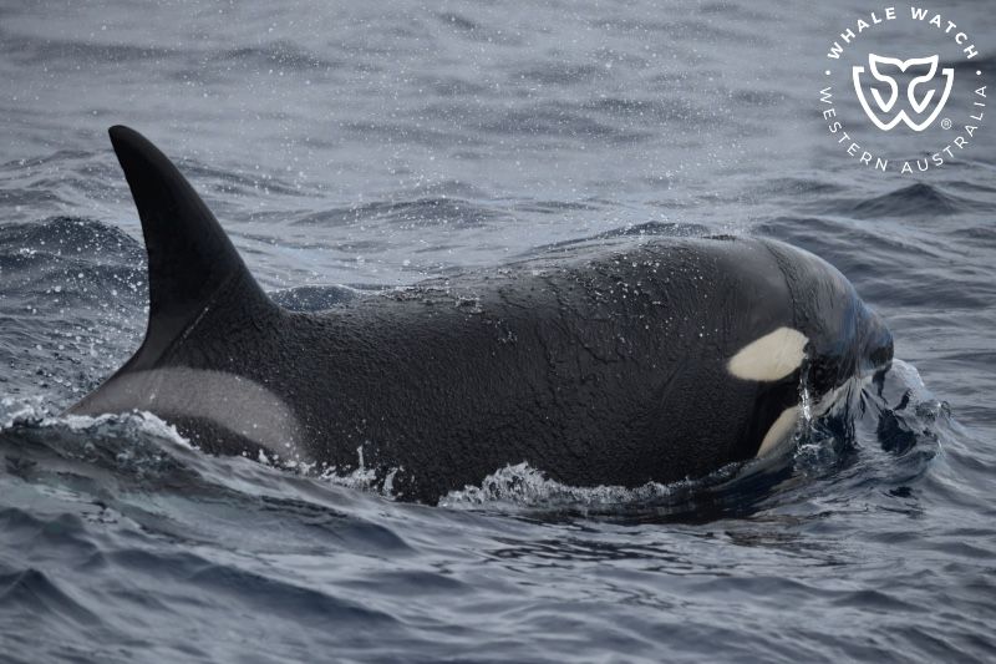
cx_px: 498
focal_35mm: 380
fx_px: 10510
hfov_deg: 5.4
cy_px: 332
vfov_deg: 3.6
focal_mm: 380
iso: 1250
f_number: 6
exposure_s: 1/8000
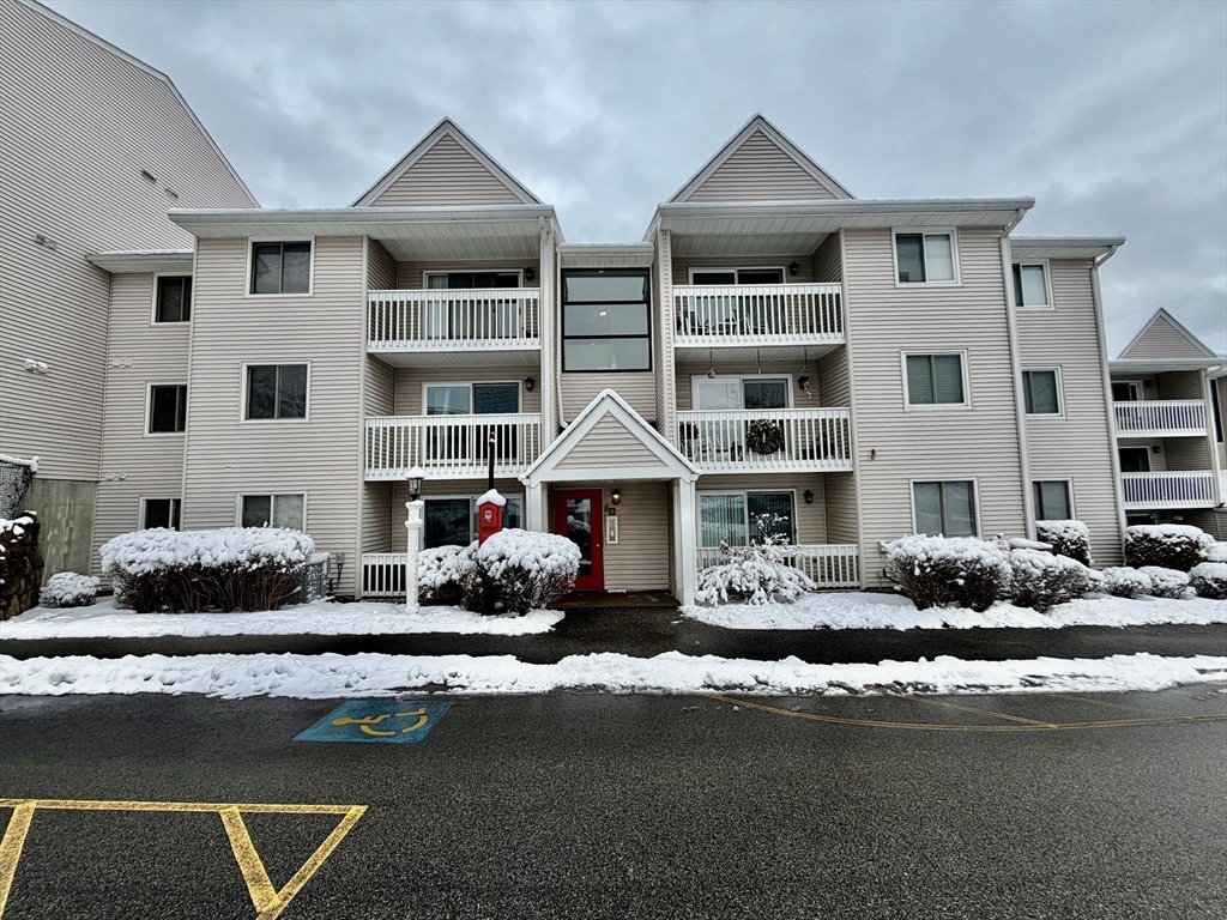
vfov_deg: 85.7
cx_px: 614
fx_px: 496
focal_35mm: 14
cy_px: 460
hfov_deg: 102.1
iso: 32
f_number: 2.2
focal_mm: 2.22
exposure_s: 1/770
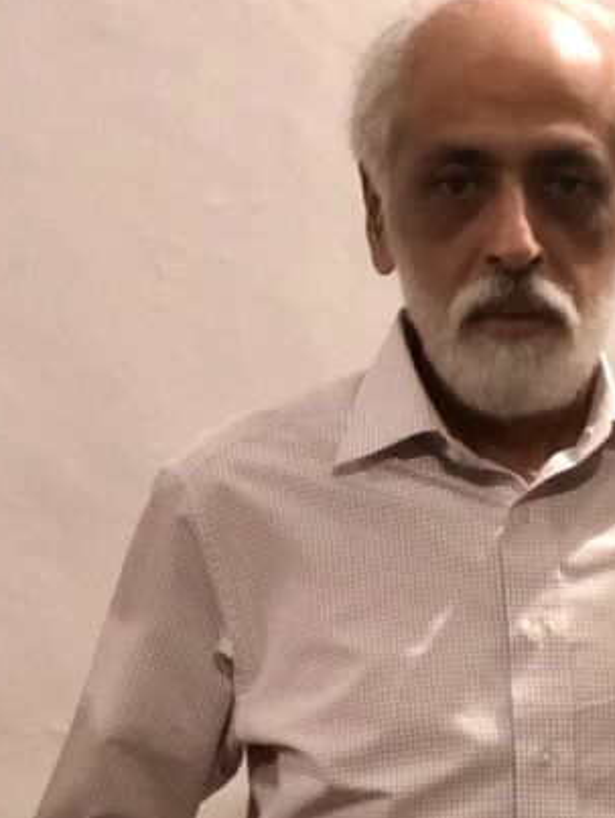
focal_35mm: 132
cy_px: 962
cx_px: 755
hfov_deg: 11.0
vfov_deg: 14.5
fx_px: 3122
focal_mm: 6
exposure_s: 1/9
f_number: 2.4
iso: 160
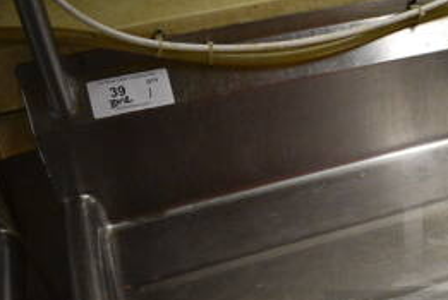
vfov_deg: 21.4
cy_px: 237
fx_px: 785
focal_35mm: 63
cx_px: 517
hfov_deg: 28.3
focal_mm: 18
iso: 3200
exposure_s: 1/125
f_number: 3.5
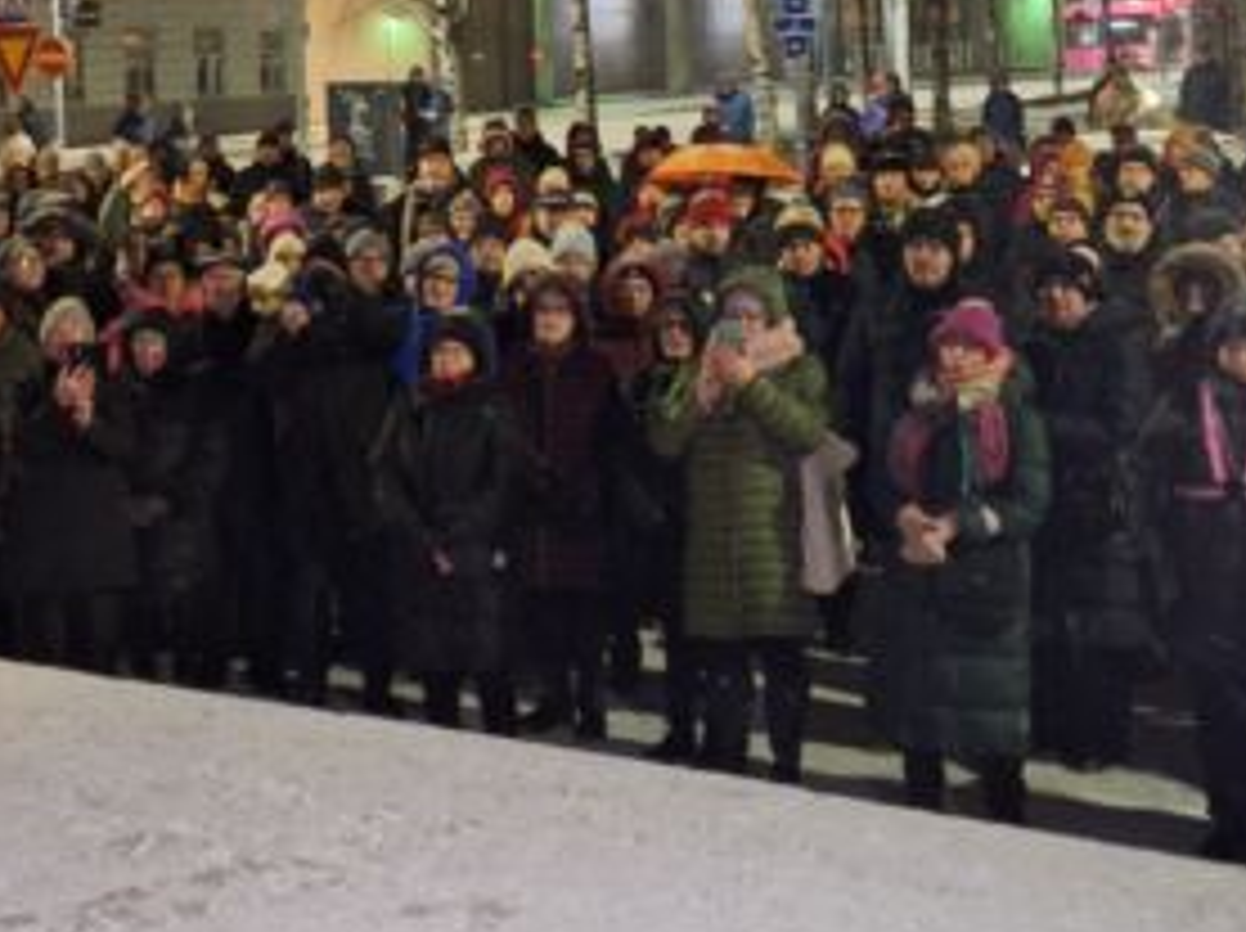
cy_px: 410
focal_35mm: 51
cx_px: 398
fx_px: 1833
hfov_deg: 37.1
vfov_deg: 28.5
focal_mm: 5.54
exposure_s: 1/20
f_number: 1.8
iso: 400
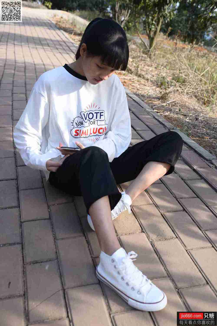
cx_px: 108
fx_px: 316
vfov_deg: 54.4
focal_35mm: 35
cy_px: 163
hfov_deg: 37.9
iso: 160
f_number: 5.6
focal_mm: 35
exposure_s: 1/250
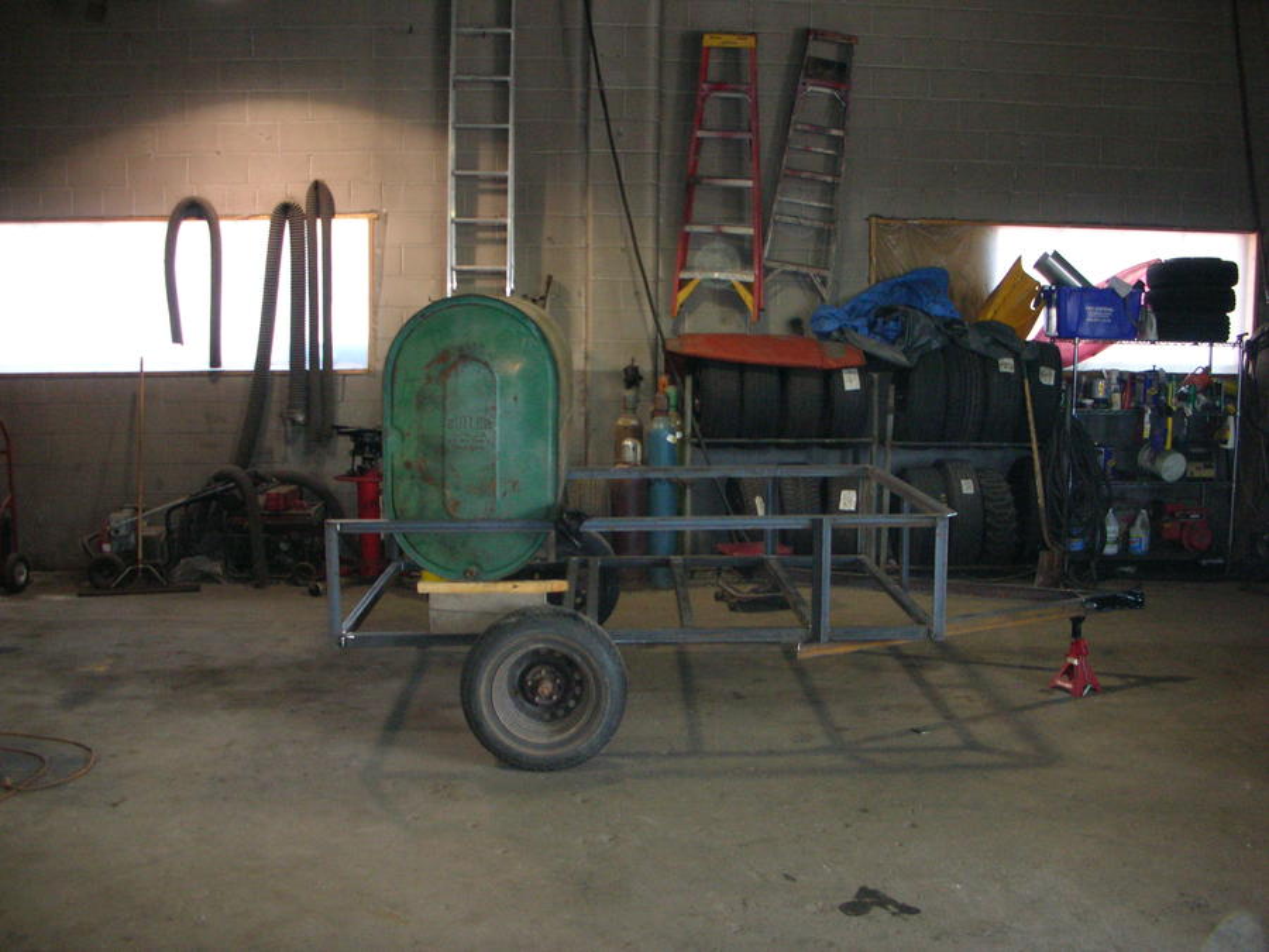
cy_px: 476
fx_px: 1283
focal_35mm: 35
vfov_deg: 40.7
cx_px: 634
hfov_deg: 52.6
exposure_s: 1/60.1
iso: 195
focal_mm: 5.8
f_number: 3
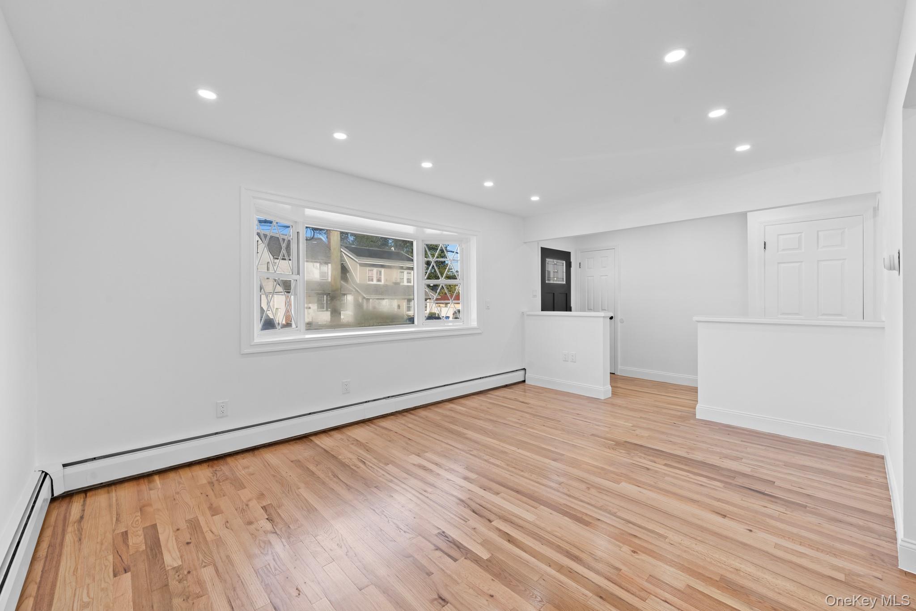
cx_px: 458
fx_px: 356
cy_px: 306
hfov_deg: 104.3
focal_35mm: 14
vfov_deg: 81.2
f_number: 10
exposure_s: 1/8
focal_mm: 14
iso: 320
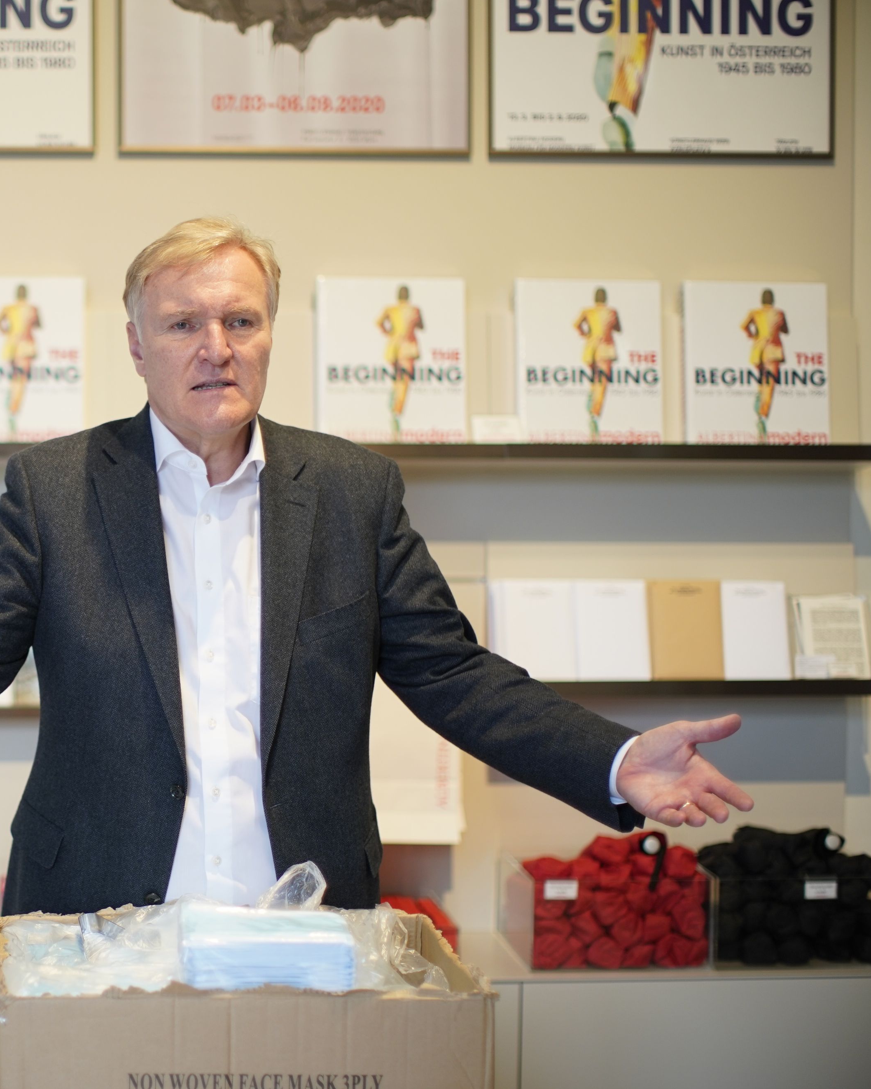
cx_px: 78
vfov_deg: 26.8
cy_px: 542
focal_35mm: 71
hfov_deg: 21.1
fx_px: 2288
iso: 250
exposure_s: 1/320
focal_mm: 50
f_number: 1.3
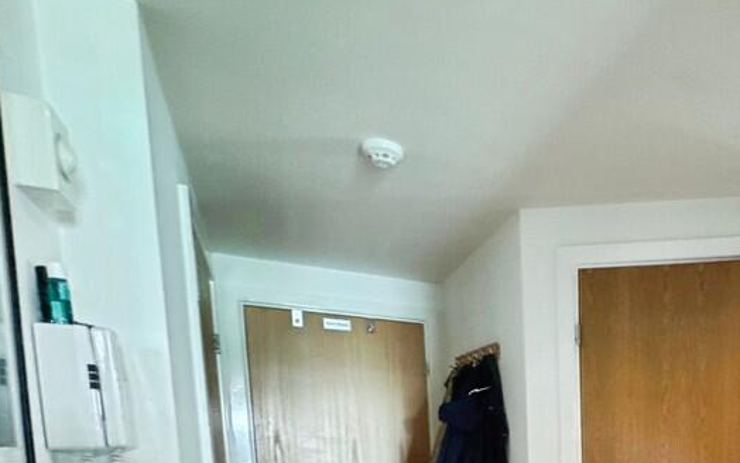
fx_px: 585
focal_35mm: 29
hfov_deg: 55.6
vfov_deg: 36.7
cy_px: 505
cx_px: 672
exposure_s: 1/50
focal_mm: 2.22
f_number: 2.2
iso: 1250
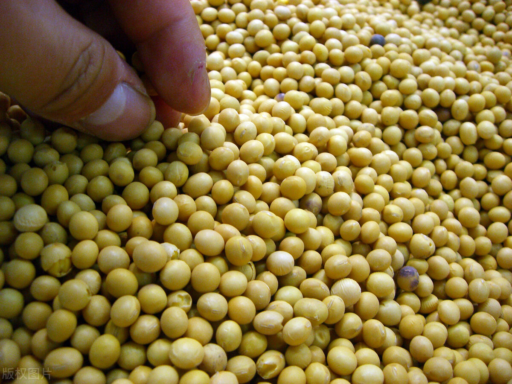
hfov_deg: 49.0
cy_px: 192
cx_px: 256
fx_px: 562
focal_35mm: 38
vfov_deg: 37.7
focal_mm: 6.2
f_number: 2.7
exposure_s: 1/125
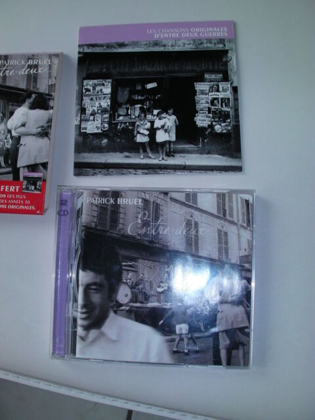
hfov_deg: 37.7
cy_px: 210
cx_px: 158
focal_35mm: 38
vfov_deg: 49.0
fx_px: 461
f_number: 5.6
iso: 88
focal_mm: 6.3
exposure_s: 1/30
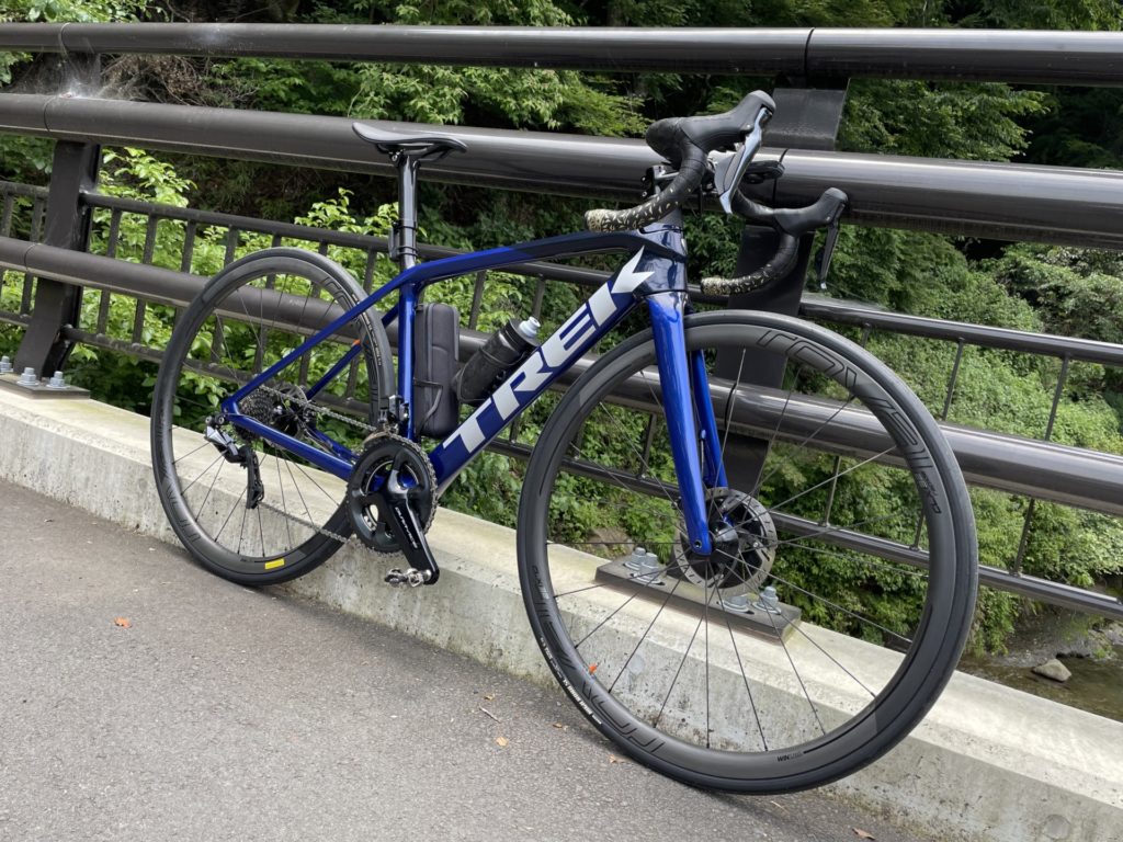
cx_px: 562
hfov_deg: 67.3
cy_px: 421
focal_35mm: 26
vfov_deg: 53.1
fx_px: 843
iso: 32
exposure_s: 1/569
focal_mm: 4.2
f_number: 1.6
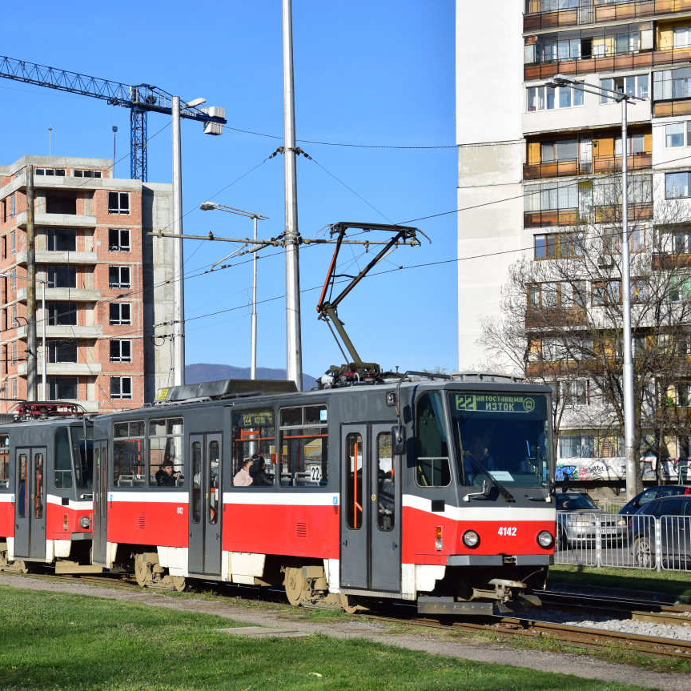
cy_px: 346
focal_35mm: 96
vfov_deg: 18.1
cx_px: 263
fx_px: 2168
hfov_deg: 18.1
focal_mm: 50
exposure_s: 1/1000
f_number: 6.3
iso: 200
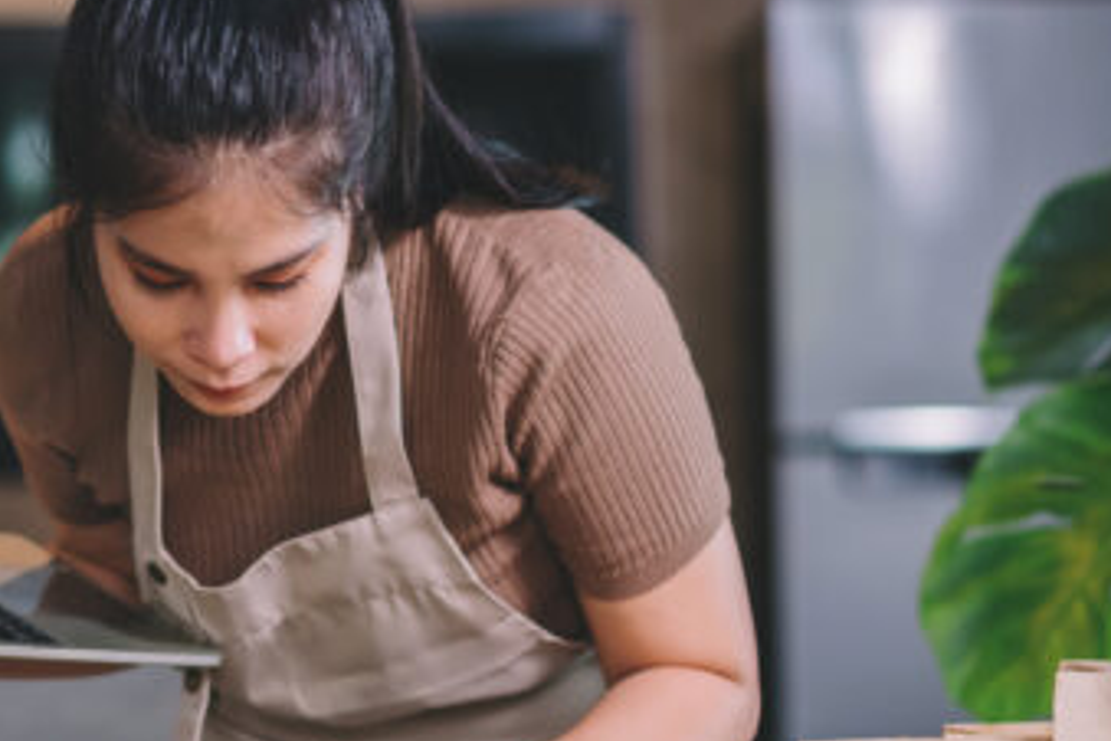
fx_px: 5801
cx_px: 46
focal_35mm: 188
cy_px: 426
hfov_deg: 10.9
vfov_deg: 7.3
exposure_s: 1/100
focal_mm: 85
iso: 250
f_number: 2.5
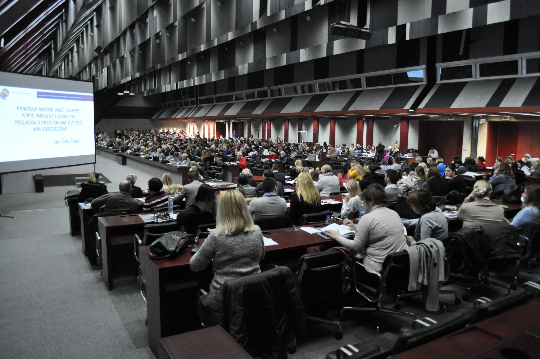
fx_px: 405
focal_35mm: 27
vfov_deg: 47.8
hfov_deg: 67.4
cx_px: 270
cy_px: 180
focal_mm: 18
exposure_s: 1/30
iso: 1600
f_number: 3.5
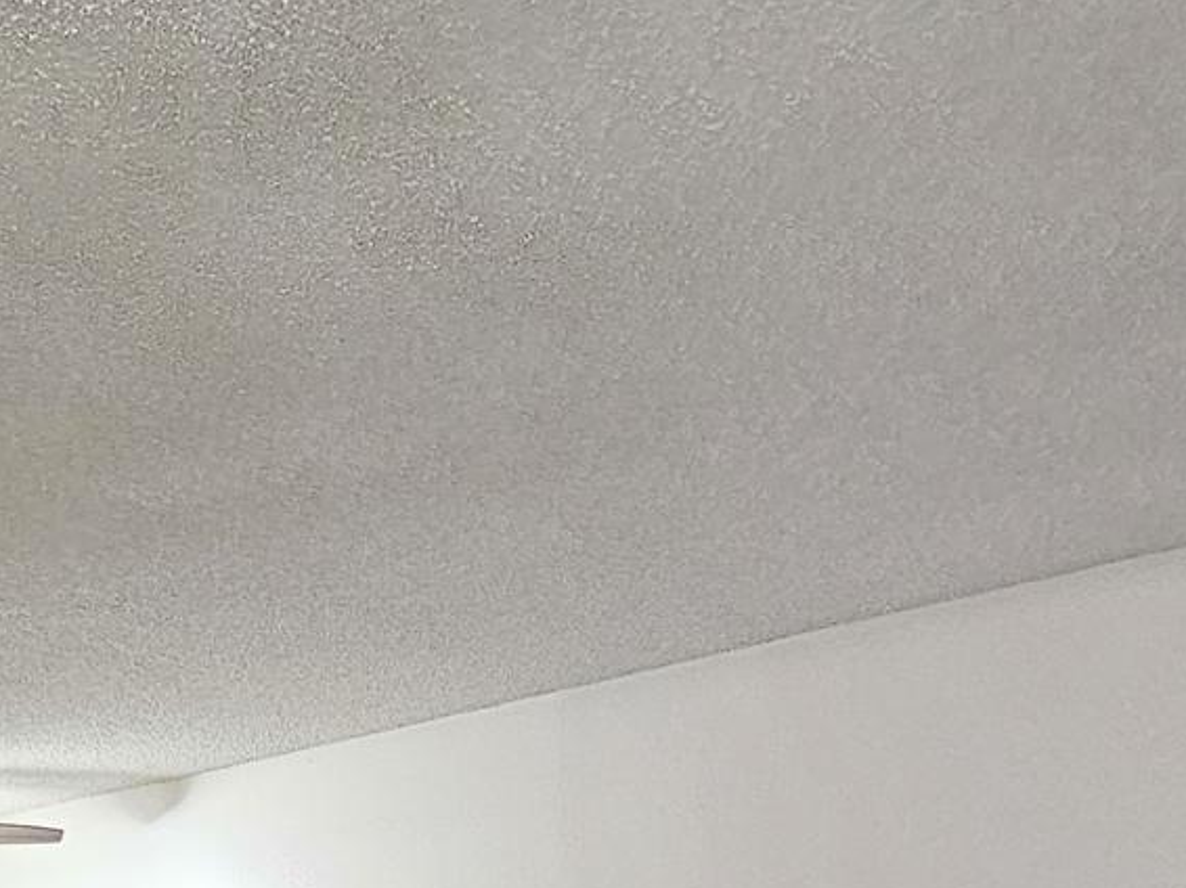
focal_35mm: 49
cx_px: 288
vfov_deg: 25.0
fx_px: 1678
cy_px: 1202
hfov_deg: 37.9
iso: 250
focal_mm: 2.2
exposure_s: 1/60
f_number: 2.2
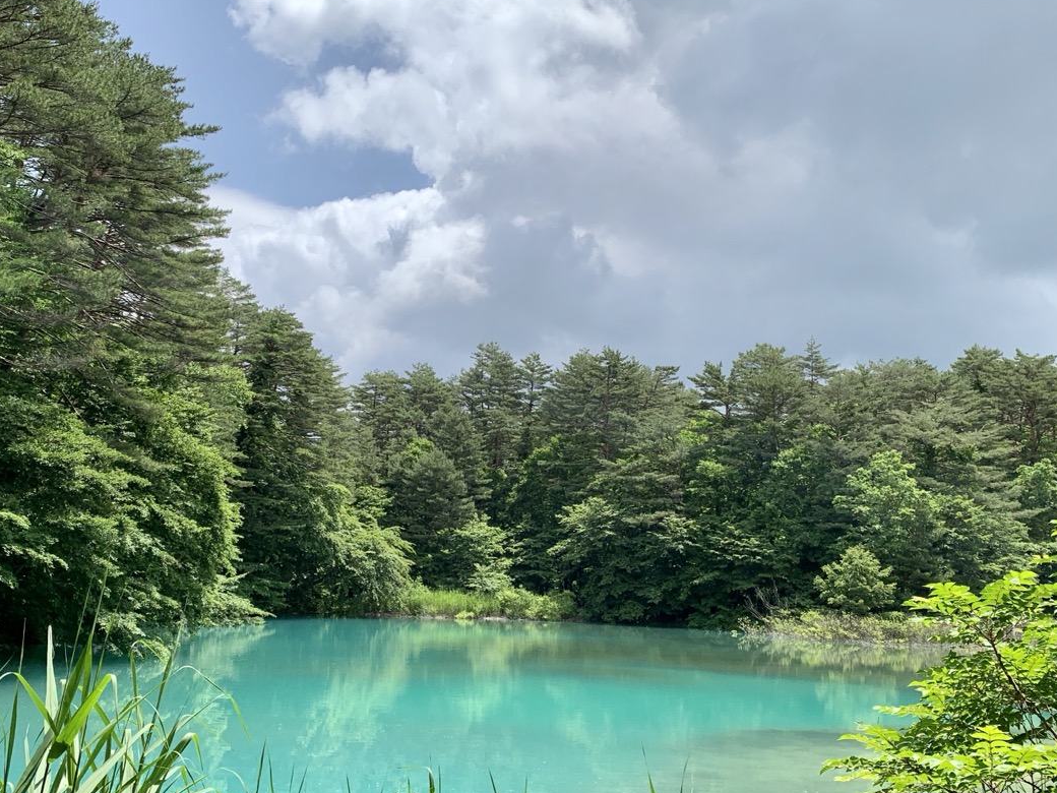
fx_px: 1069
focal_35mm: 35
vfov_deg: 40.7
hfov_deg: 52.5
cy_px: 437
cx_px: 464
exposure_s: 1/2481
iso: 25
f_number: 1.8
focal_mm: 4.25
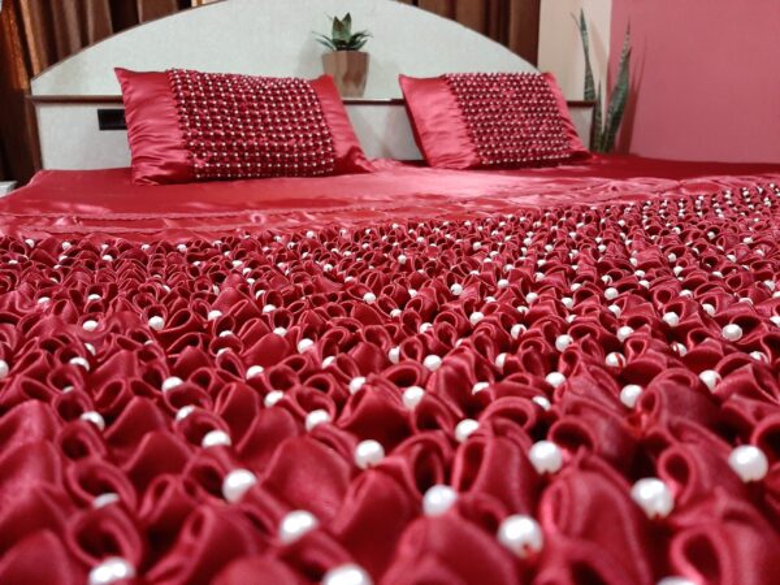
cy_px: 292
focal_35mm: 26
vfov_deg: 53.1
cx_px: 390
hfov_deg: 67.3
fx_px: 586
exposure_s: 1/20
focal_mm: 3.93
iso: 400
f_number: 1.7
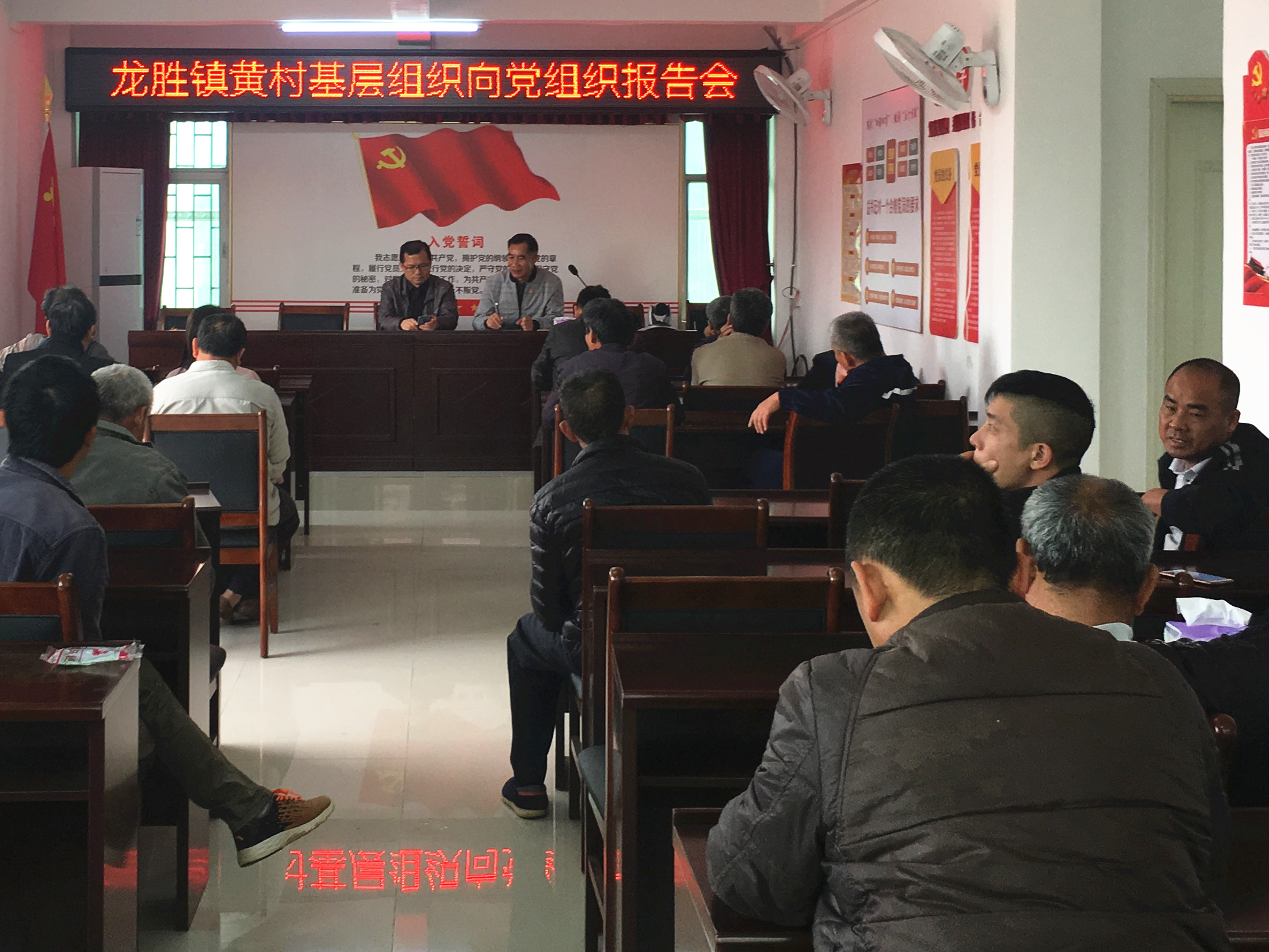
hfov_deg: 36.0
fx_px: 1943
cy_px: 264
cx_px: 493
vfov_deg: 27.2
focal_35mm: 53
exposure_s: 1/50
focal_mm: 4.15
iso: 32
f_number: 2.2
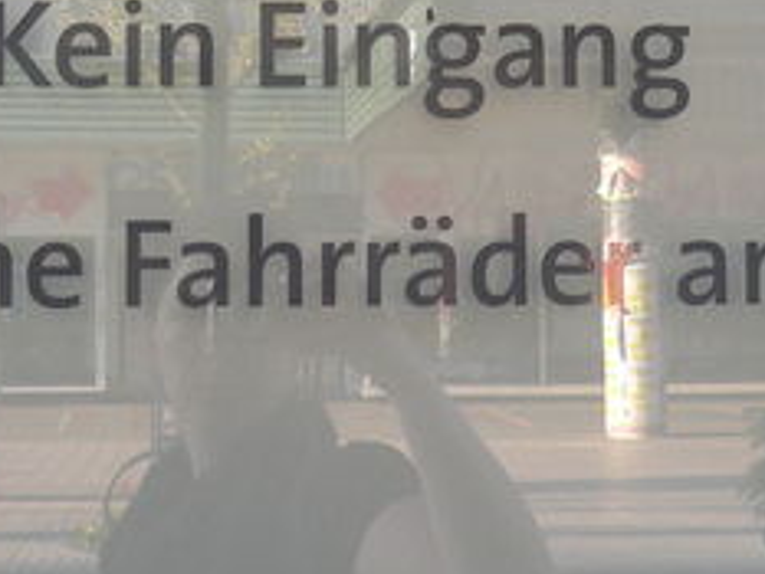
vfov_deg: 15.3
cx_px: 374
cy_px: 138
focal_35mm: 96
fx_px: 2123
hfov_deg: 20.4
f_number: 2.8
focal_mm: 5.8
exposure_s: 1/60
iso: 100
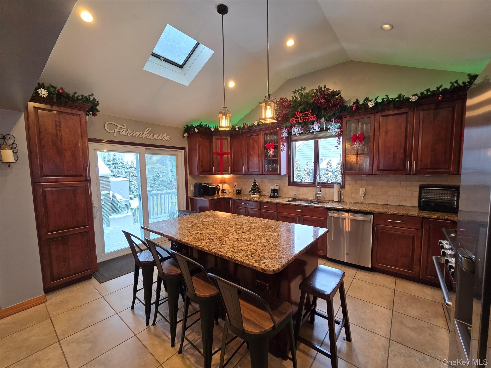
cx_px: 246
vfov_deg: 89.9
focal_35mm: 13
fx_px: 184
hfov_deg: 106.2
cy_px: 184
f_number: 2.2
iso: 200
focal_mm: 2.2
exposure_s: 1/60
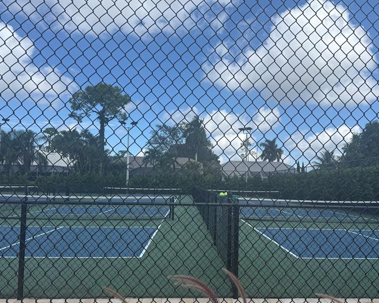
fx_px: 348
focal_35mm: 31
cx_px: 203
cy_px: 170
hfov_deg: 57.1
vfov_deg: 47.0
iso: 80
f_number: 1.78
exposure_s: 1/4673
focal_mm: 6.76
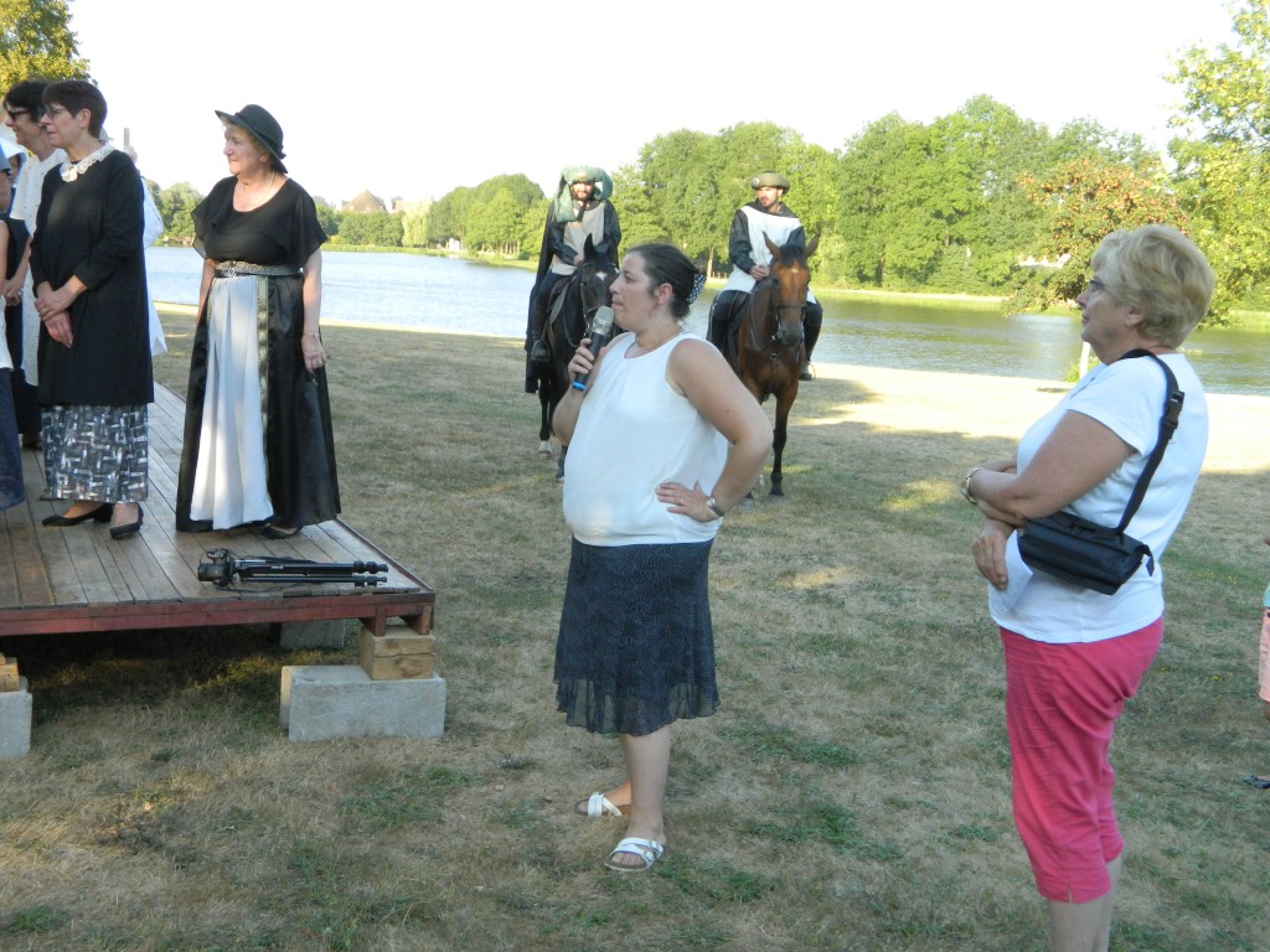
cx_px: 635
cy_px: 476
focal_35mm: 41
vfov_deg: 35.1
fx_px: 1504
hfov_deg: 45.8
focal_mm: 7.3
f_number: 3.5
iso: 200
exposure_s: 1/320
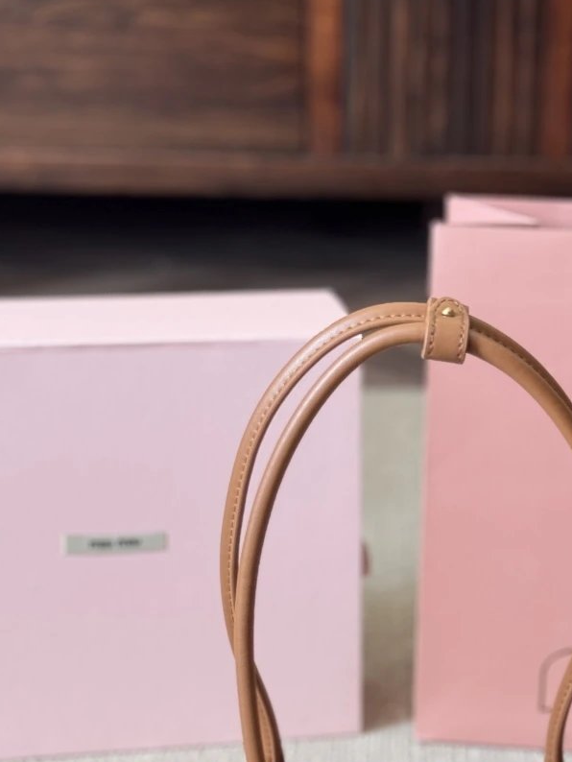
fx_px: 1916
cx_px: 422
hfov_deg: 16.9
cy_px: 607
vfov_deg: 22.2
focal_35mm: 87
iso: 125
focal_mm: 6.76
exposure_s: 1/60
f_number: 1.78
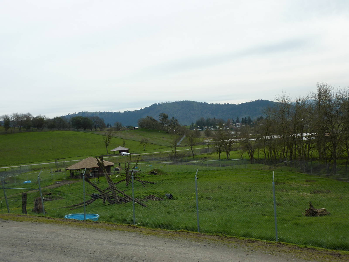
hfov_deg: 46.8
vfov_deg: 36.0
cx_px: 174
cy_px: 131
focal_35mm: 40
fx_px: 403
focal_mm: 6.5
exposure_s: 1/500
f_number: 4
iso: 80
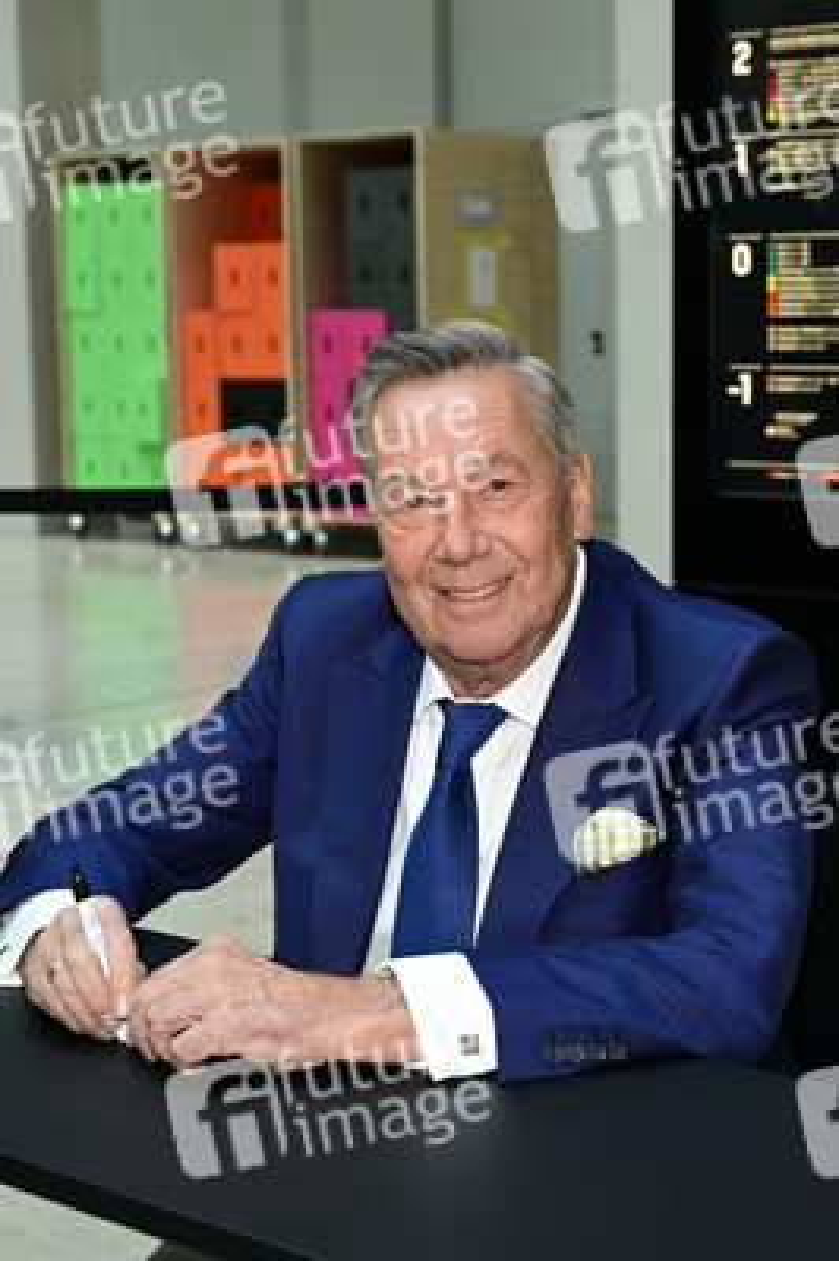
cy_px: 630
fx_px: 1506
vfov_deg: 45.5
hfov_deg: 31.1
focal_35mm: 43
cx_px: 420
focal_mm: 43
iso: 2000
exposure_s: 1/200
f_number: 5
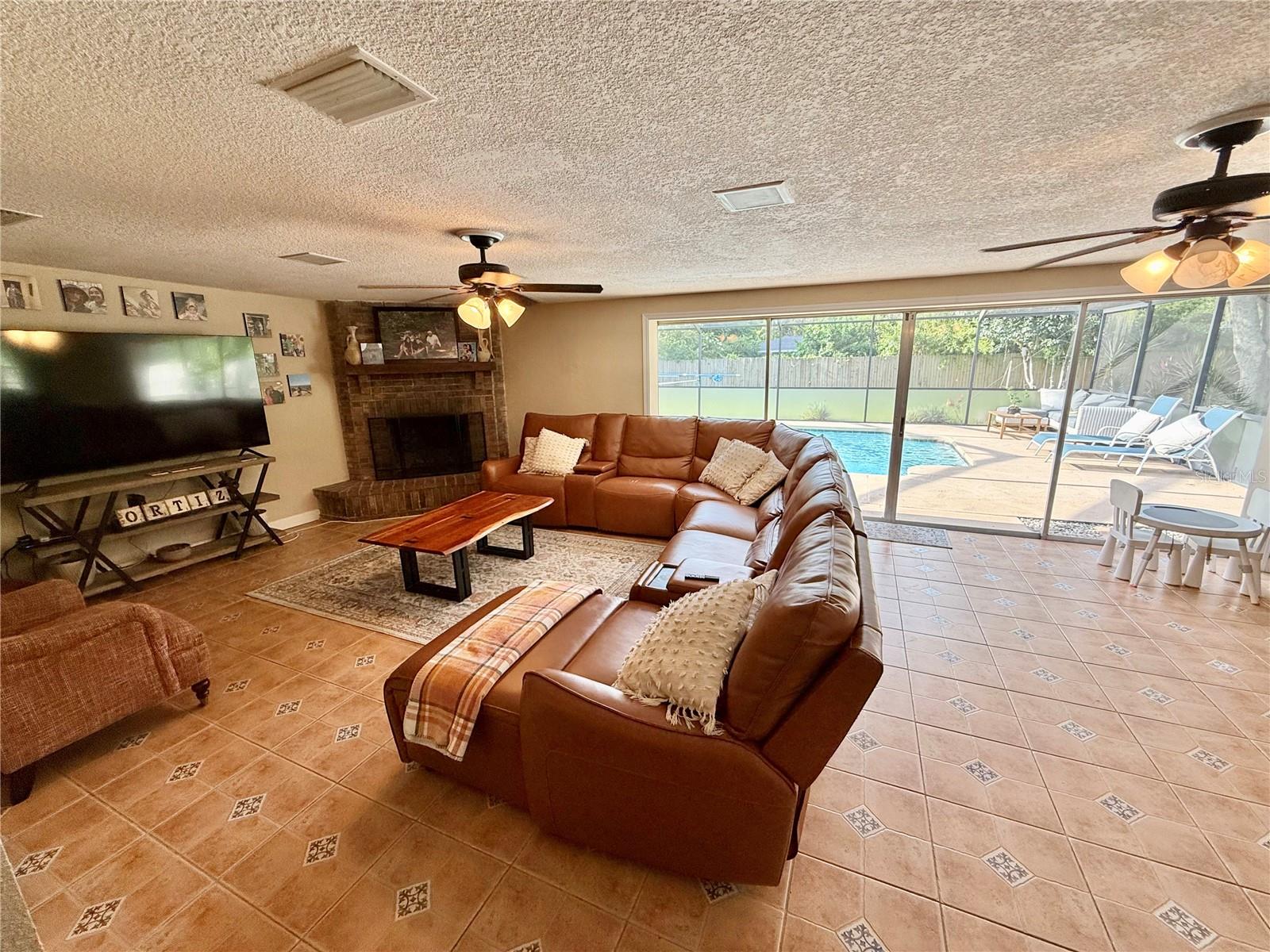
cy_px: 476
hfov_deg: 102.1
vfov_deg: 85.7
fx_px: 514
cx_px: 635
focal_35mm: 14
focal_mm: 2.22
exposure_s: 1/120
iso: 125
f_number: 2.2
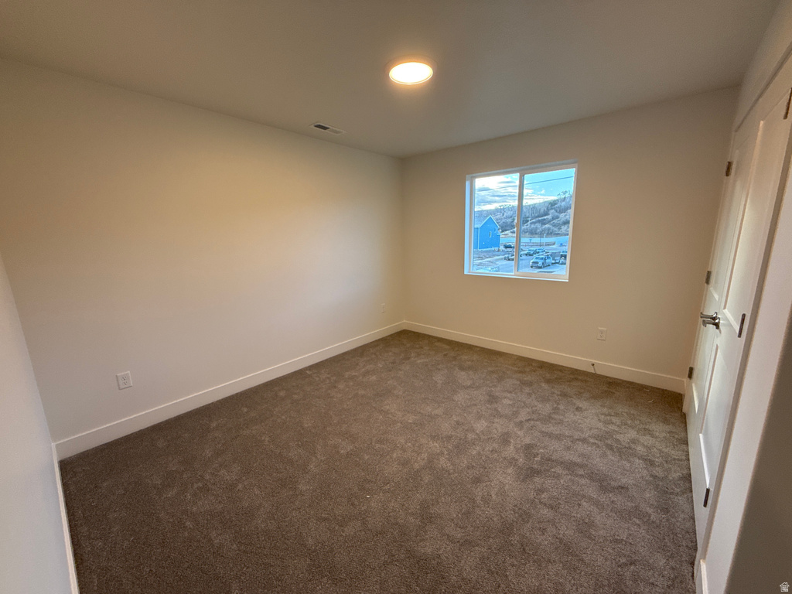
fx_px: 320
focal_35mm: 14
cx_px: 396
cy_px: 297
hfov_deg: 102.1
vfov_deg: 85.7
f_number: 2.2
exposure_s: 1/120
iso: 100
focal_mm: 2.22
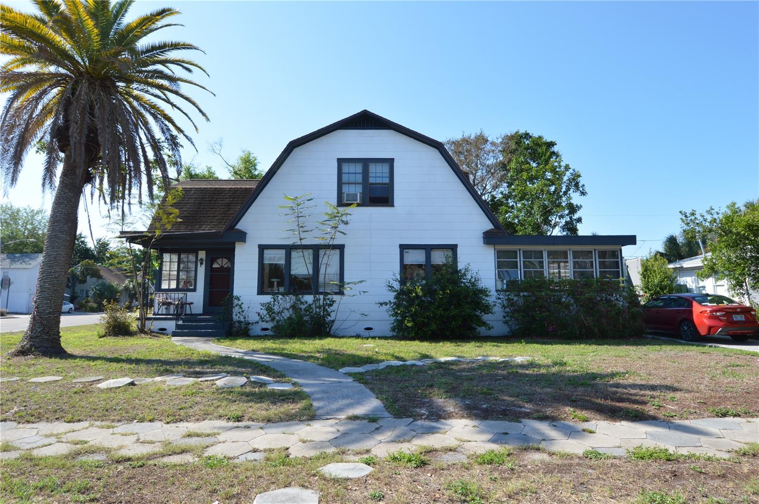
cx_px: 380
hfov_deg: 81.3
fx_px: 442
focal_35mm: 21
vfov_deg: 59.4
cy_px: 252
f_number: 9
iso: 100
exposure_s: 1/125
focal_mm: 14
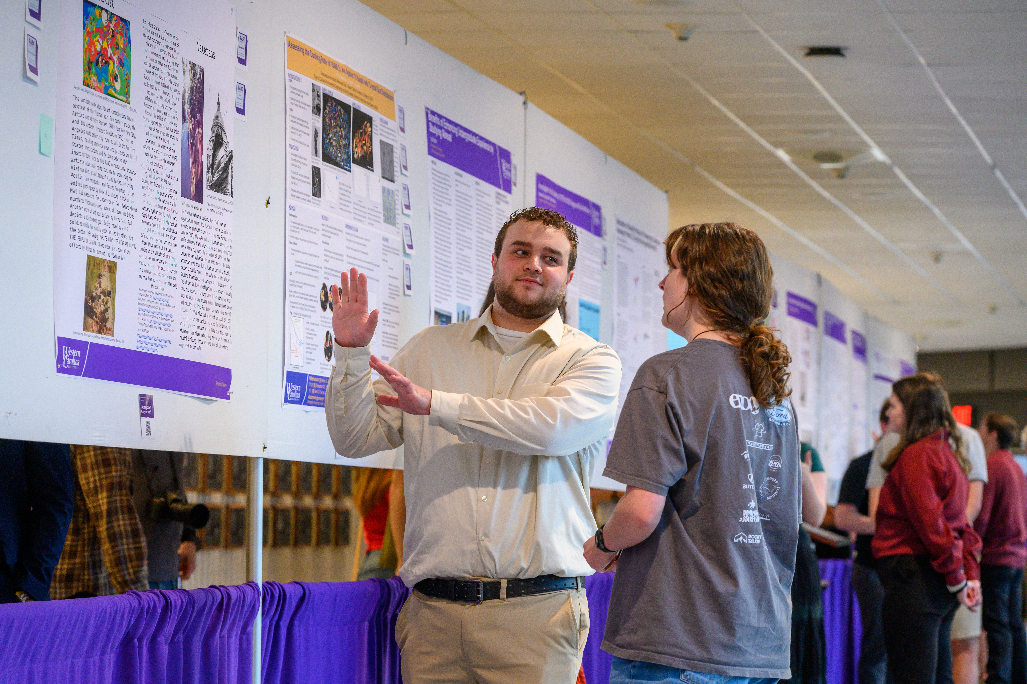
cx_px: 514
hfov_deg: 17.1
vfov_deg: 11.4
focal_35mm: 120
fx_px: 3423
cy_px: 342
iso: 1250
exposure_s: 1/100
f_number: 5.6
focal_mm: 120
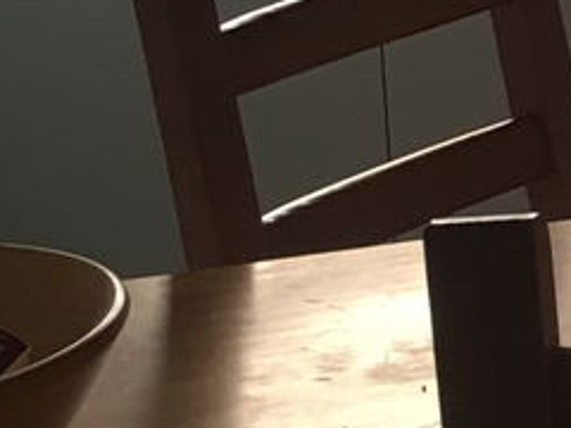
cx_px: 1423
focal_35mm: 193
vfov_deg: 7.4
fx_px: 3184
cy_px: -416
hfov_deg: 9.1
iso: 32
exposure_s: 1/17
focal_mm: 4.15
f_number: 2.2
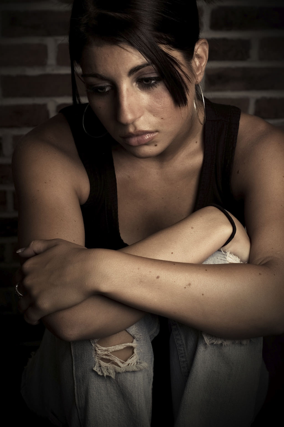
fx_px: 889
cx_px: 142
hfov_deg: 18.1
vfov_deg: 27.0
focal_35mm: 75
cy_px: 214
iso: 200
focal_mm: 50
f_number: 6.3
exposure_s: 1/200
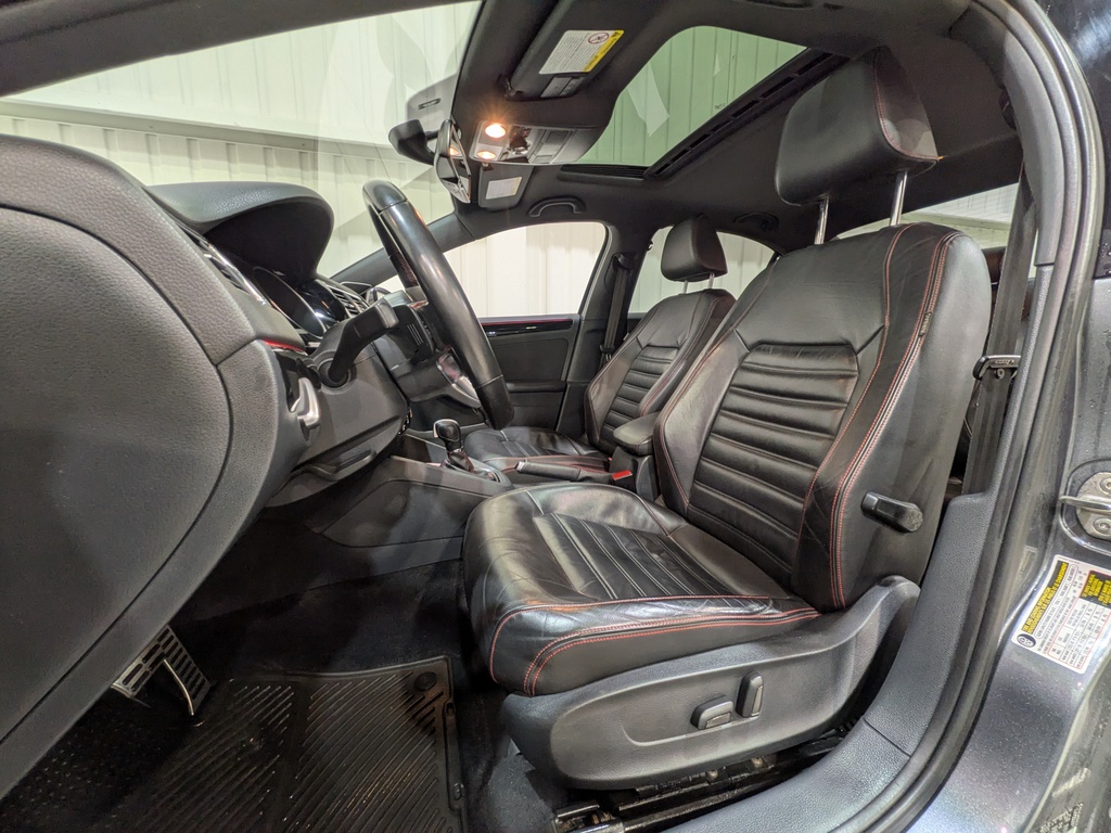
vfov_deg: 85.7
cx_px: 556
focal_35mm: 14
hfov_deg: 102.1
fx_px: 449
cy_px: 416
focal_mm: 1.83
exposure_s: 1/33.3
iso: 83
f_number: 2.2
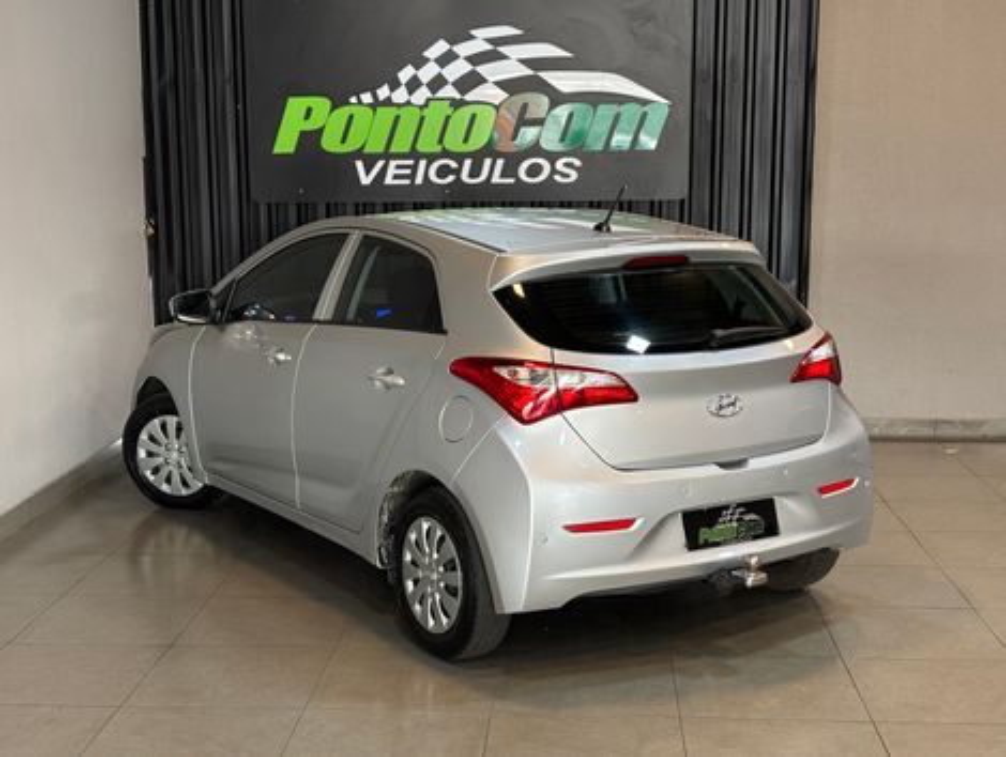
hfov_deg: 36.8
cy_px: 378
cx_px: 503
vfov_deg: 28.1
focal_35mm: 52
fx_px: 1514
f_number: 1.6
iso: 125
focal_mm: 5.96
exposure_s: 1/40
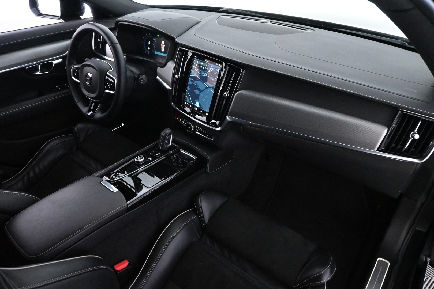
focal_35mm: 27
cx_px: 217
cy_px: 144
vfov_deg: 47.9
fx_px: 325
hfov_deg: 67.4
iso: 8000
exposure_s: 1/30
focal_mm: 18
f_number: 6.3
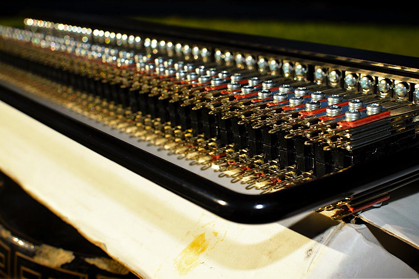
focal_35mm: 52
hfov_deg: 37.9
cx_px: 210
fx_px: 610
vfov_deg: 25.7
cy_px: 140
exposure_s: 1/200
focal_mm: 35
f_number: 9
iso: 100
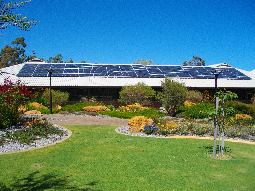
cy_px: 96
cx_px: 128
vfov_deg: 45.4
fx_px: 228
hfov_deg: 58.4
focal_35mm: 31
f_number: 8.8
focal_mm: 5.7
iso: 100
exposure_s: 1/250
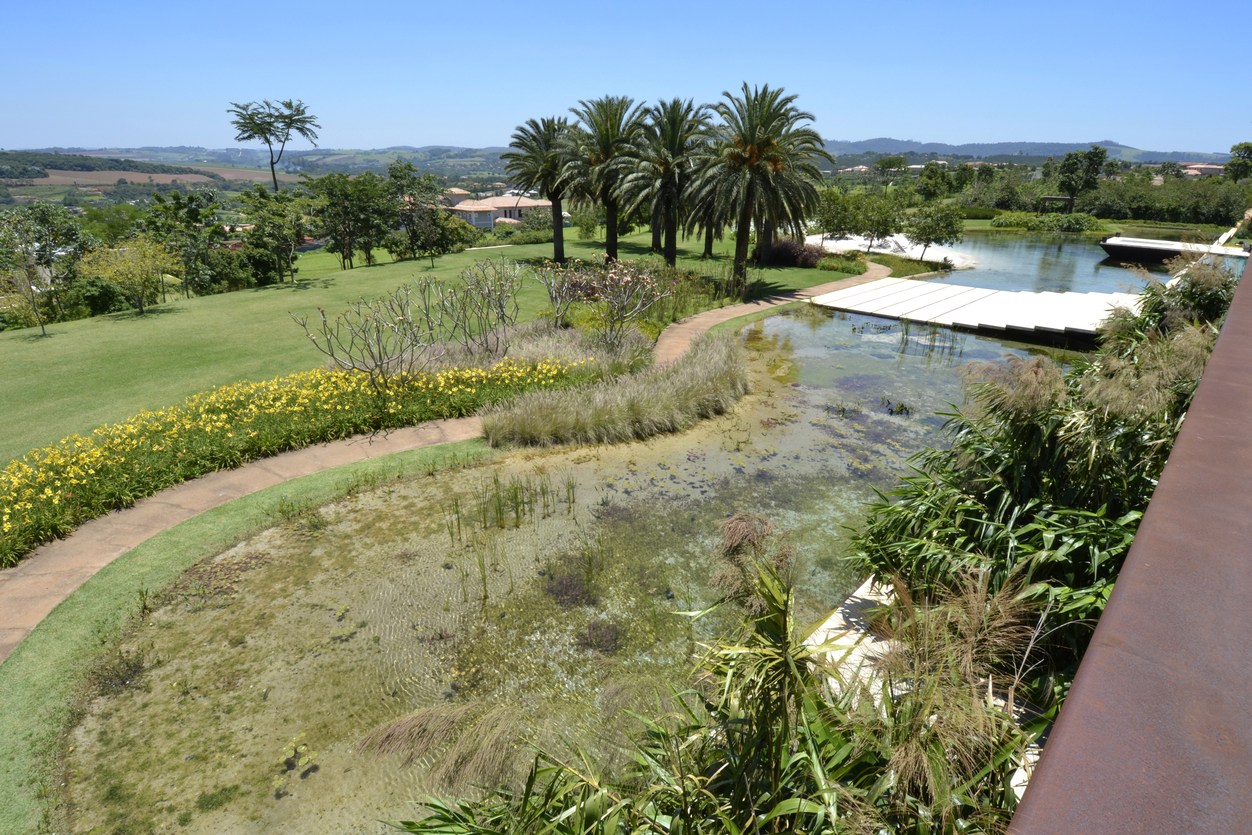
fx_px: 626
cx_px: 626
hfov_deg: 90.0
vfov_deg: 67.4
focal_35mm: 18
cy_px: 418
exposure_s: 1/200
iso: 400
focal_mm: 12
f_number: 16
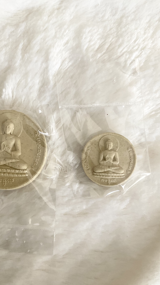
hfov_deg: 30.8
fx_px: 287
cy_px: 153
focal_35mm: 38
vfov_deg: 52.7
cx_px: 46
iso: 100
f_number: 1.8
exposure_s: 1/50
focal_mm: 3
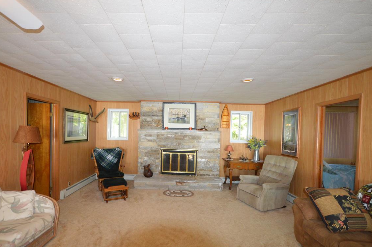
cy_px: 138
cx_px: 171
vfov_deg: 70.1
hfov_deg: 93.1
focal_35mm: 17
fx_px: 176
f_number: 4
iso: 1000
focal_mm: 10
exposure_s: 1/60
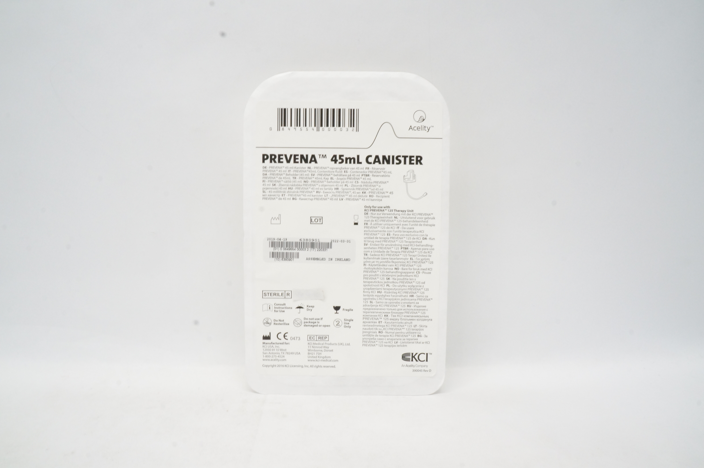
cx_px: 352
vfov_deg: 47.8
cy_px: 234
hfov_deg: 67.4
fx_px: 527
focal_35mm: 27
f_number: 18
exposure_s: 1/15
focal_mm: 18
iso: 1600
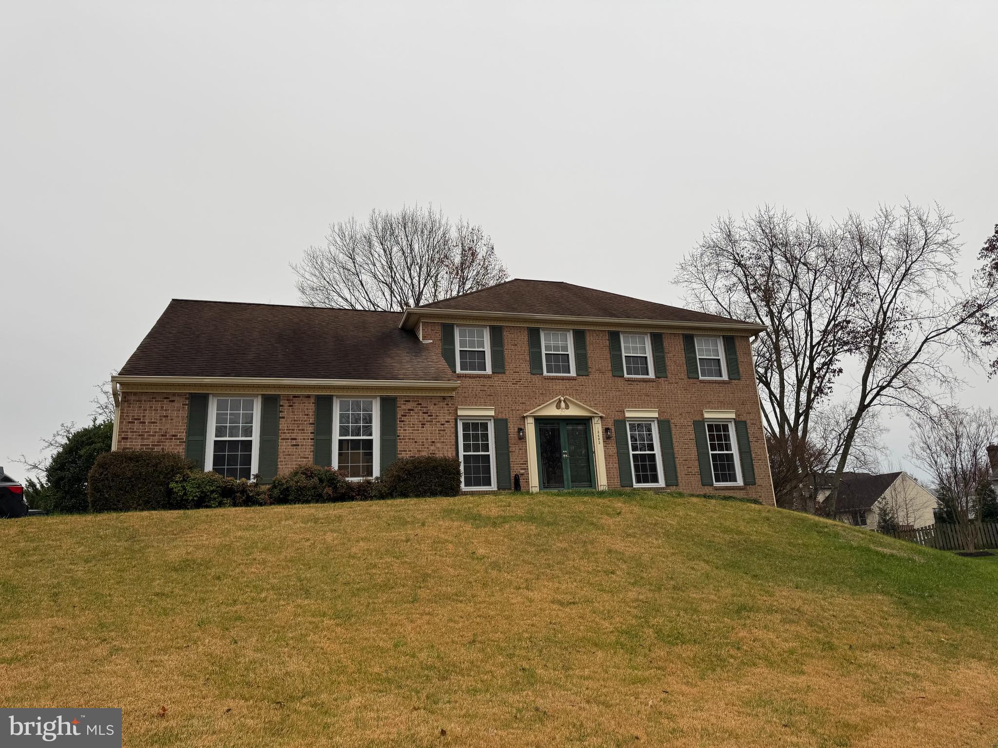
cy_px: 374
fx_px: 692
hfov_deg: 71.6
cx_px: 499
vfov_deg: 56.8
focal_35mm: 24
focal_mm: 6.76
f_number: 1.78
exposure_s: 1/549
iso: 80
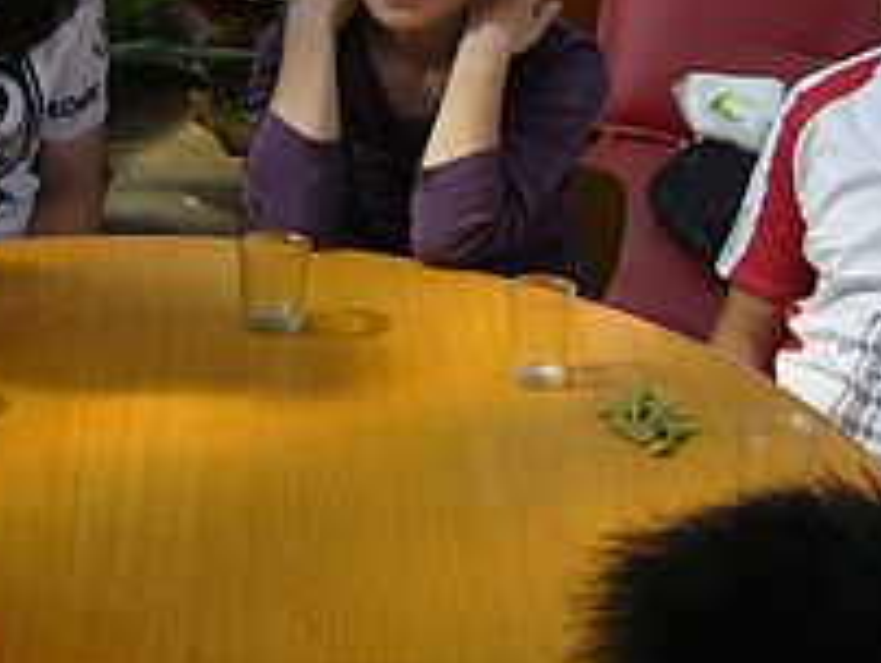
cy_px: 46
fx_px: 2472
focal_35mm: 97
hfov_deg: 20.0
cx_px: 205
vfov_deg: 15.1
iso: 80
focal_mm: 4.6
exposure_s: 1/50
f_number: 2.8
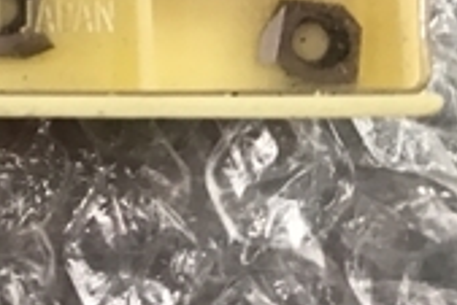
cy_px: -103
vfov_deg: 12.1
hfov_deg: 16.5
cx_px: -273
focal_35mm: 110
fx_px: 1398
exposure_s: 1/25
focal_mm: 3.99
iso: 32
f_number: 1.8
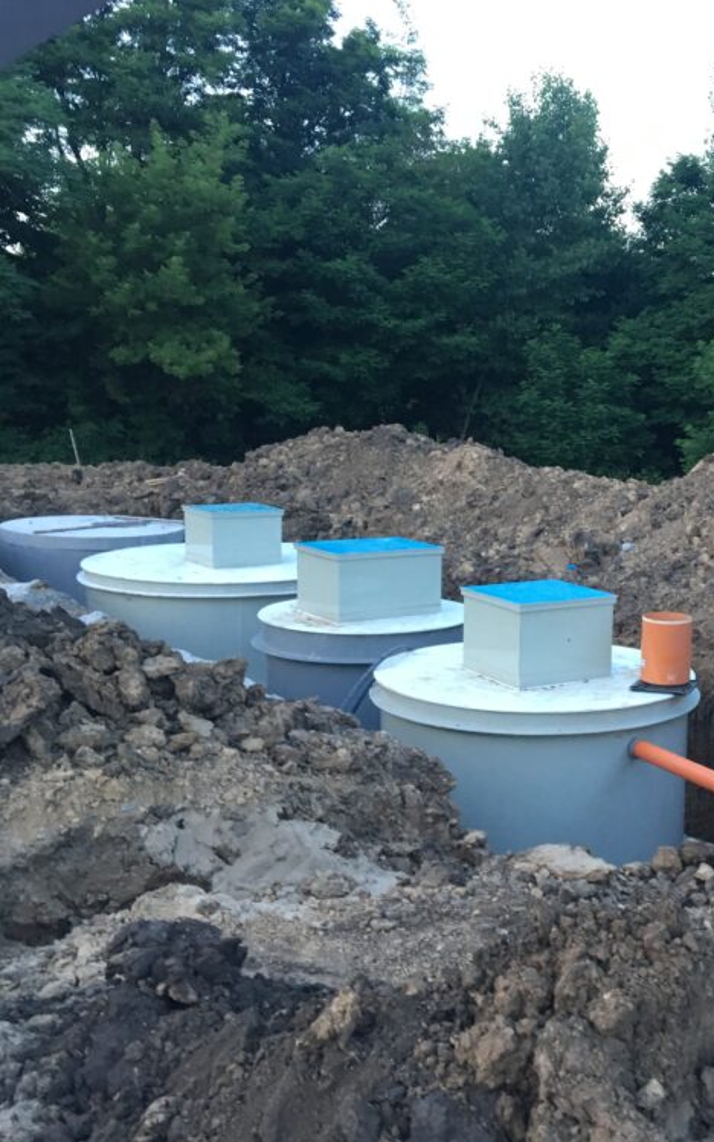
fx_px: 1308
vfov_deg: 47.2
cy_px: 561
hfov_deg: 29.5
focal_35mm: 42
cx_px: 610
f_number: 2.2
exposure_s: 1/33
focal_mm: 4.15
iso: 125
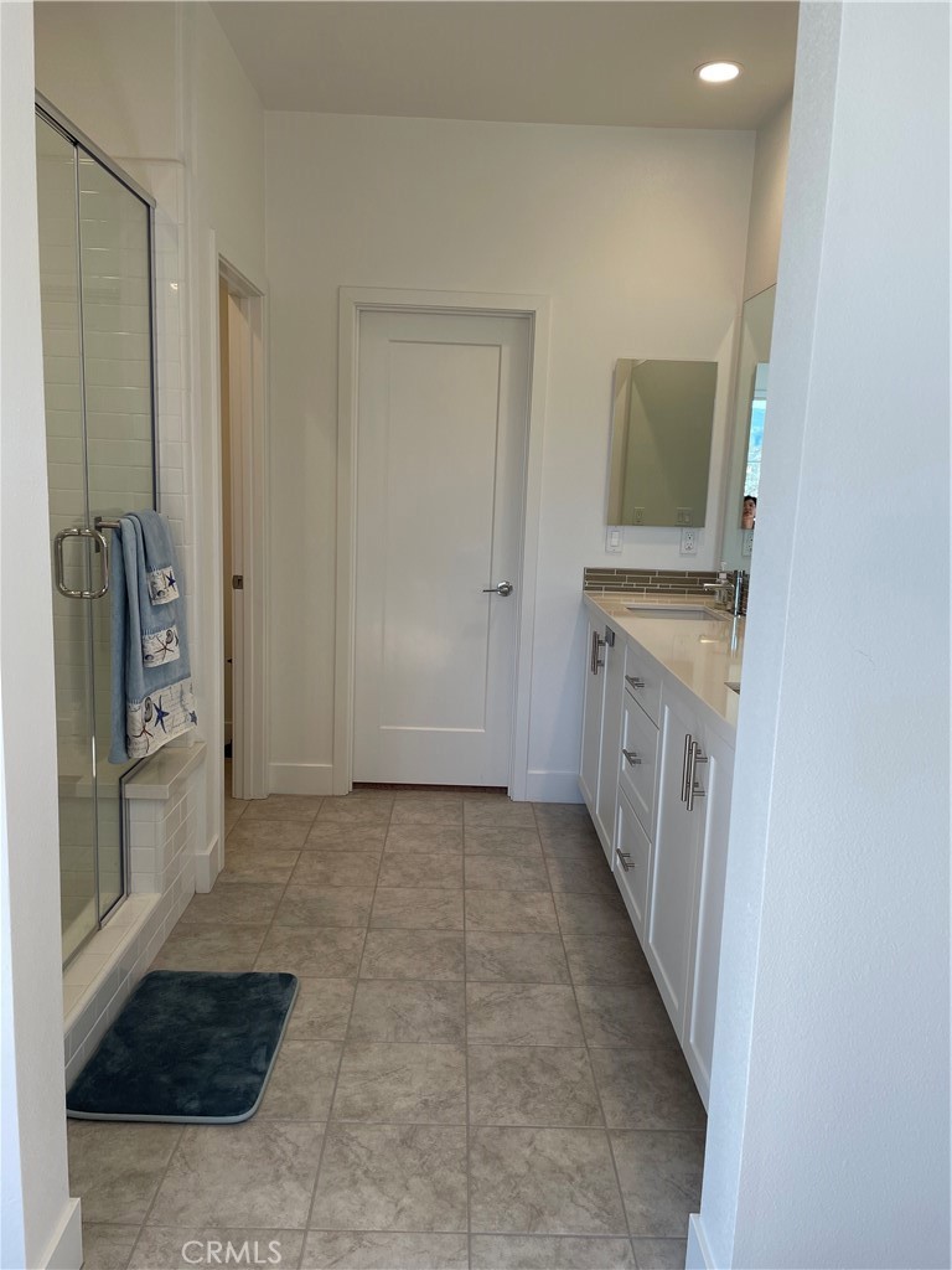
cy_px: 635
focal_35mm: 26
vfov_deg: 67.3
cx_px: 476
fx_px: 953
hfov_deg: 53.1
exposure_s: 1/128
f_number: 1.6
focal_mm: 4.2
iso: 32
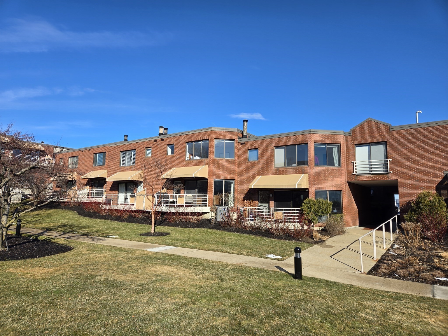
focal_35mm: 23
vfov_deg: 58.9
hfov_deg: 73.9
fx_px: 298
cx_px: 224
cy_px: 168
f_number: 1.8
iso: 25
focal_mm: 5.4
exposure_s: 1/1941
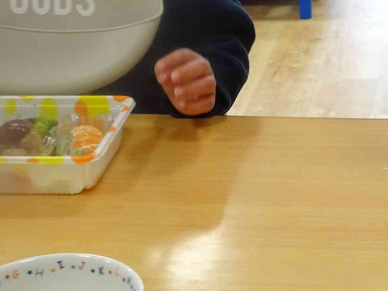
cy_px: -6
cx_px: 317
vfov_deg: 15.3
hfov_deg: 20.4
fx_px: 1065
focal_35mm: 95
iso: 200
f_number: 4
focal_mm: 6.6
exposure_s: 1/40
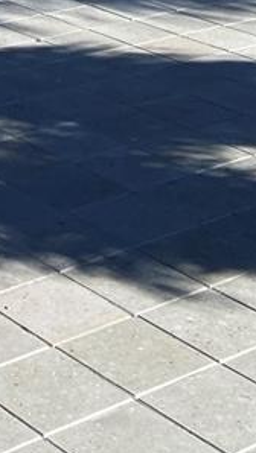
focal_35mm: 114
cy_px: -307
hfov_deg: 10.2
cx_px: -174
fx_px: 1373
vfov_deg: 16.4
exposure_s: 1/5025
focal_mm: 4.25
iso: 32
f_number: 1.8
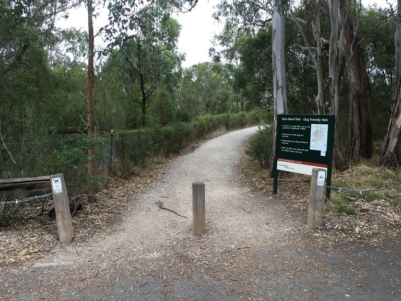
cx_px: 200
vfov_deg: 48.2
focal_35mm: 29
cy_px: 150
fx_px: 336
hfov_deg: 61.7
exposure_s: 1/100
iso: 40
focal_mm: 4.15
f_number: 2.2
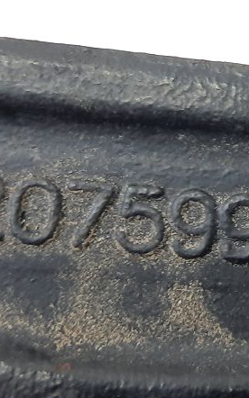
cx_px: 262
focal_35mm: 72
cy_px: 95
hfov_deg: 17.6
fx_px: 782
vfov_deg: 28.1
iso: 160
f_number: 2
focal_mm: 4.6
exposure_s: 1/50
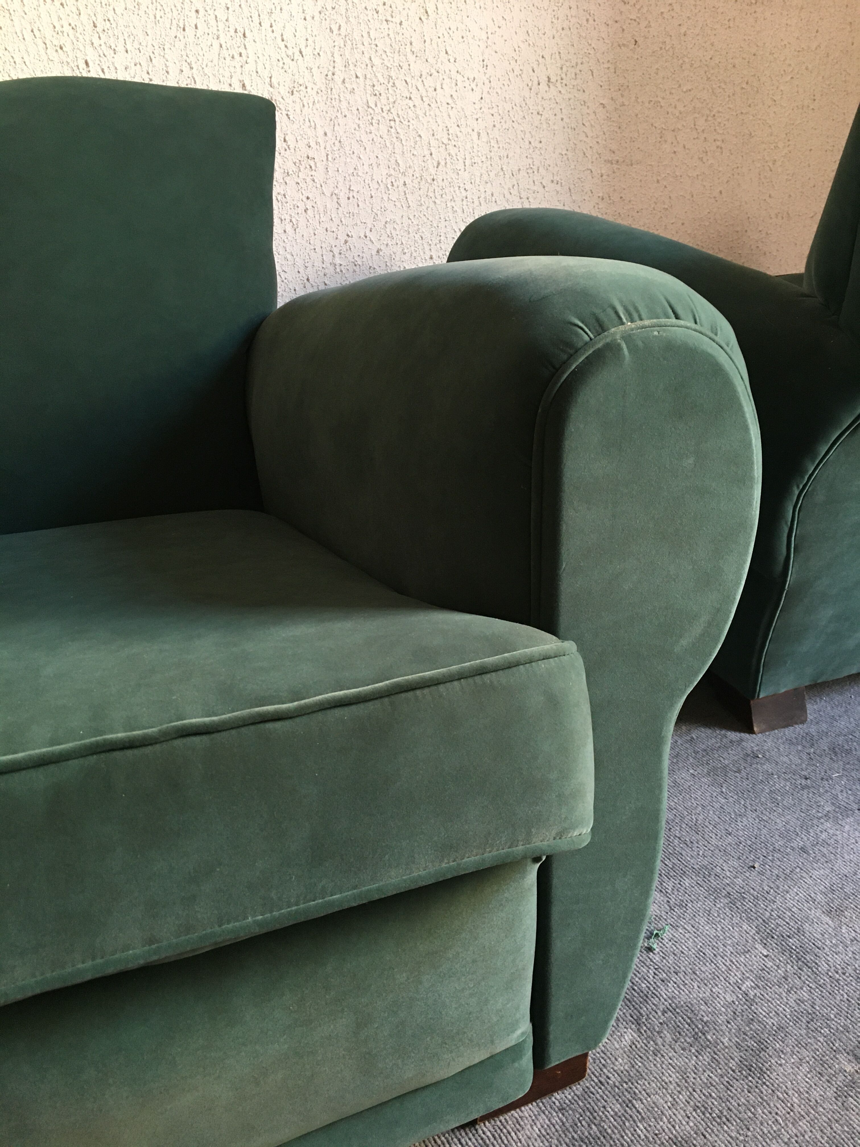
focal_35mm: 29
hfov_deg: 48.2
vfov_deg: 61.7
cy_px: 574
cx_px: 430
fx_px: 961
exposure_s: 1/33
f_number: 2.2
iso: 160
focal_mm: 4.15
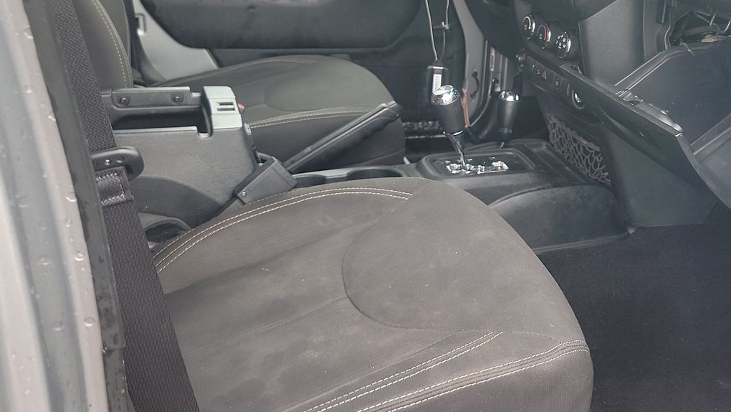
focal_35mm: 41
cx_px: 501
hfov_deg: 48.4
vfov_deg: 28.9
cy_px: 147
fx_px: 795
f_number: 1.8
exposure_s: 1/59
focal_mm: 6.7
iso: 65
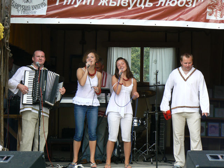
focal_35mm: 130
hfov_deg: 15.2
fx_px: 841
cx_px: 112
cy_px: 84
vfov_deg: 11.4
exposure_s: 1/100
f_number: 5.6
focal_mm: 21.6
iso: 80
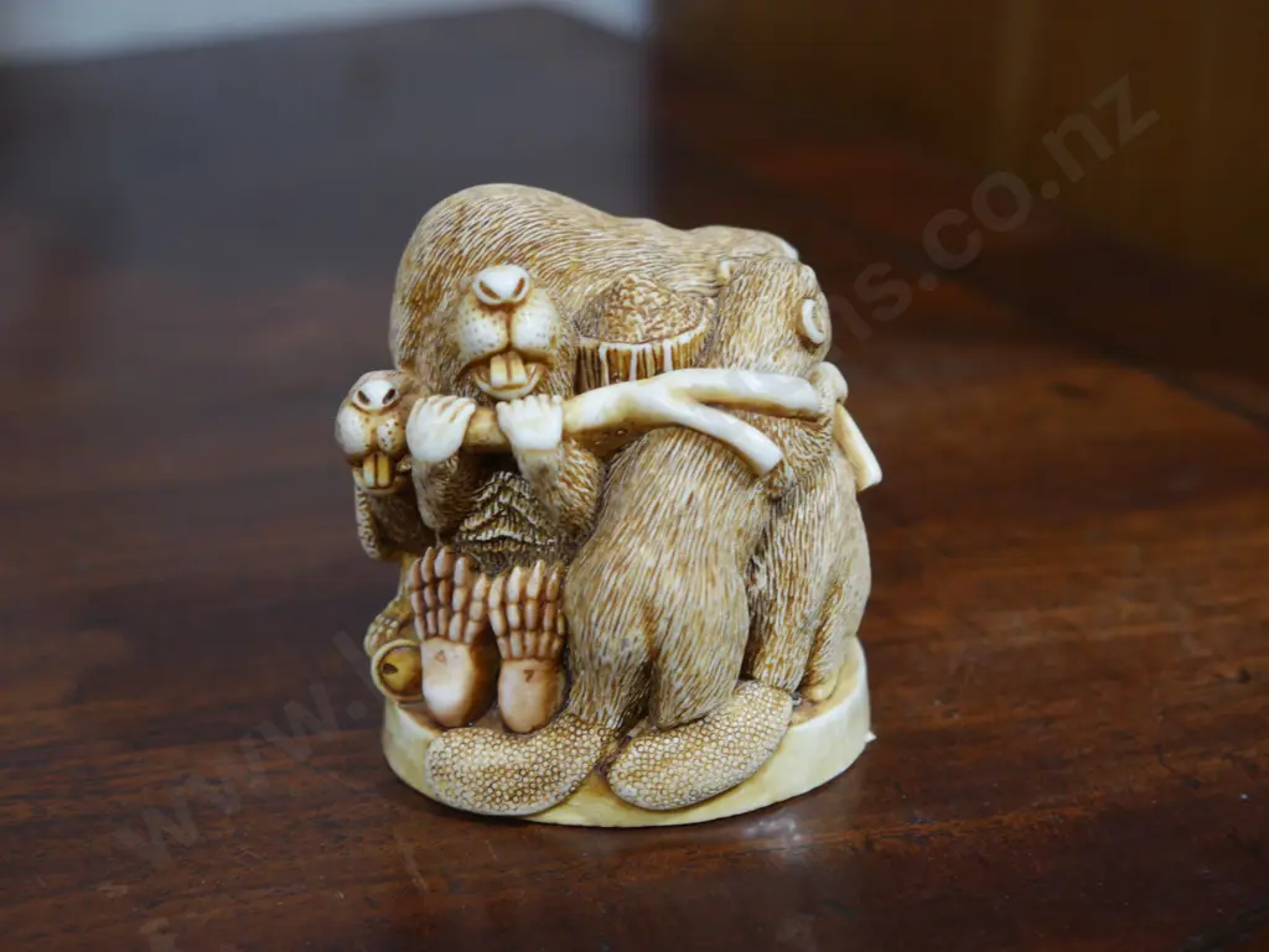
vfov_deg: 25.3
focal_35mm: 58
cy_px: 476
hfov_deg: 33.2
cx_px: 634
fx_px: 2127
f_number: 5.4
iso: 1000
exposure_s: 1/60
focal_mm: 29
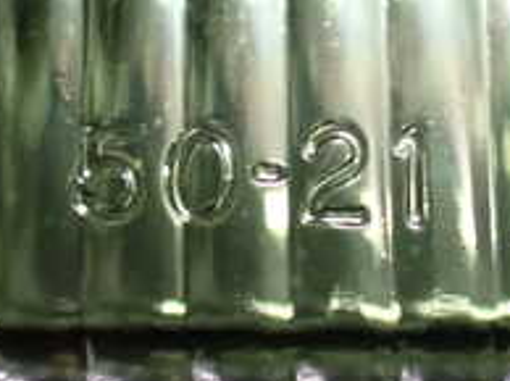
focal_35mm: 93
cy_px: 147
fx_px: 1368
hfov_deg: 20.8
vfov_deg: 15.8
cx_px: 413
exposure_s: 1/30
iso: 800
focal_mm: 5.4
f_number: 2.3
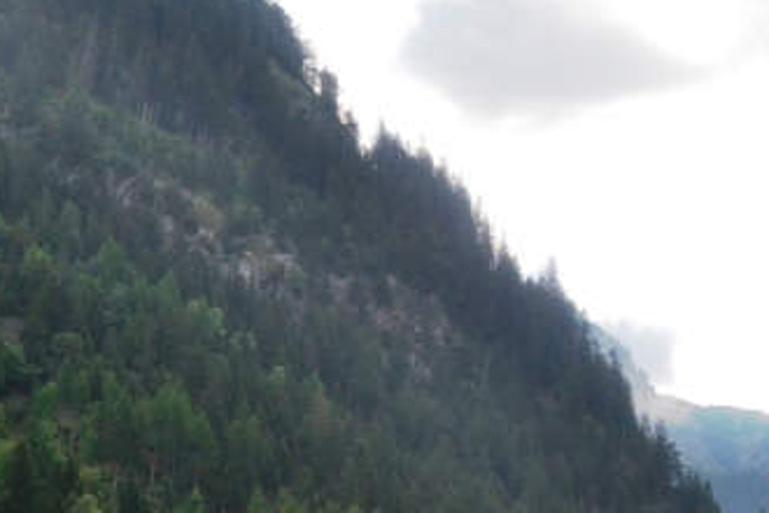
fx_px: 2584
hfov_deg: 16.9
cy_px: 339
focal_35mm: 121
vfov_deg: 11.3
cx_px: 489
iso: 400
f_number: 11
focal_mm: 26
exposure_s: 1/400
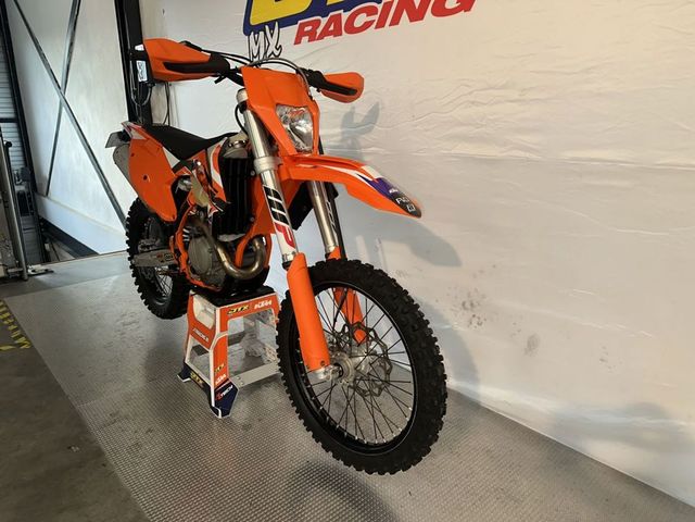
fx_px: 482
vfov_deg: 56.8
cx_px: 348
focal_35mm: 24
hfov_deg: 71.6
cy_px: 261
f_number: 1.78
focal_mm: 6.86
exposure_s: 1/33
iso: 64
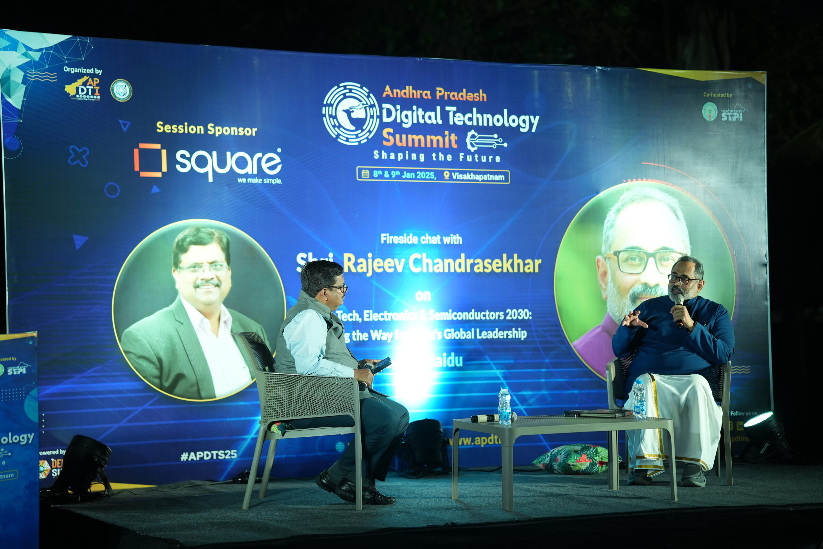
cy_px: 274
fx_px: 1943
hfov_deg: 23.9
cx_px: 412
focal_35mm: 85
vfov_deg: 16.1
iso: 500
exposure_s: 1/250
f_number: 1.4
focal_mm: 85
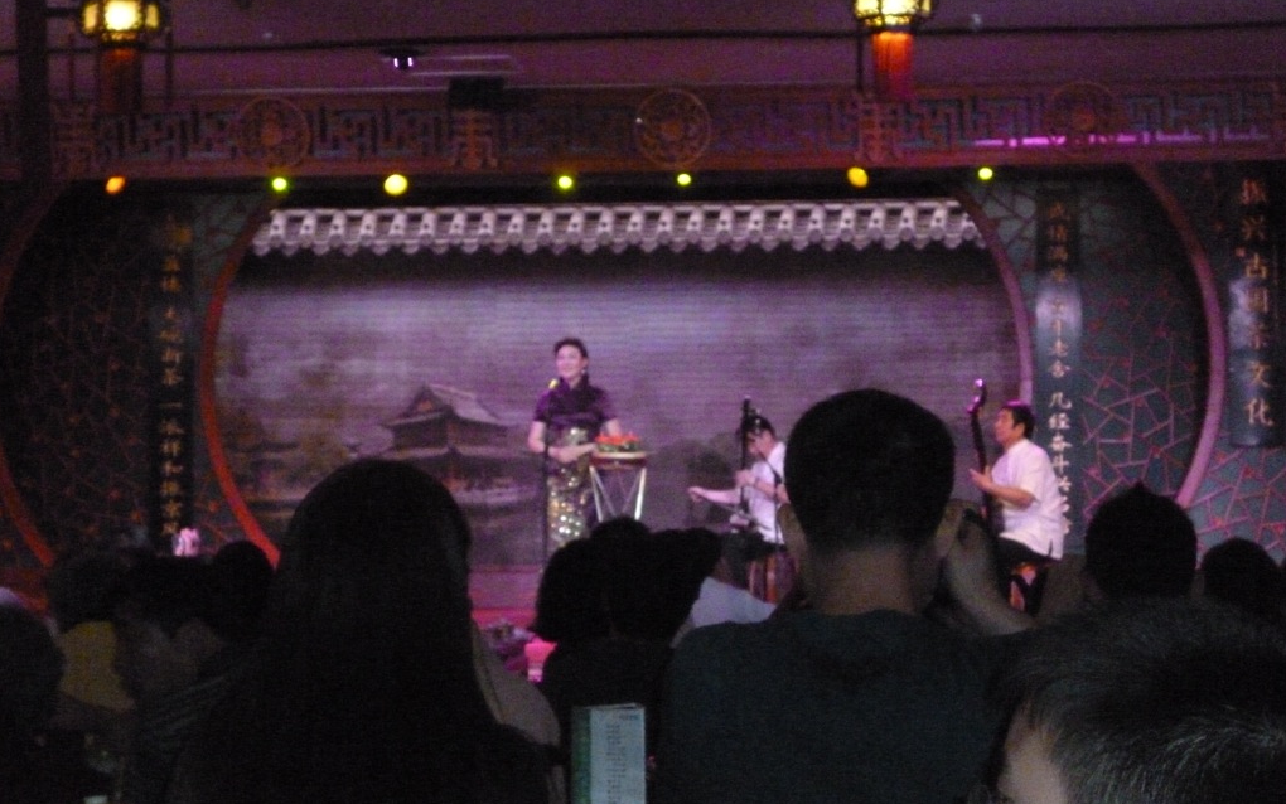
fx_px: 2910
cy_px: 336
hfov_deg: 24.9
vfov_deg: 15.7
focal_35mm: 83
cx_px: 644
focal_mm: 13.9
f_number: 5.4
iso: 1600
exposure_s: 1/60
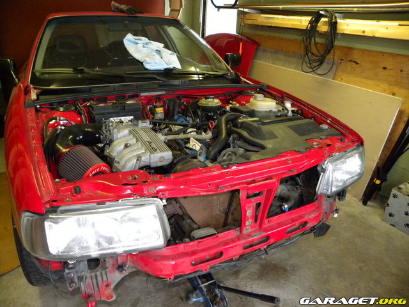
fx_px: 307
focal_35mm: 26
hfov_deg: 67.3
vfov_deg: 53.1
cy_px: 154
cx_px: 204
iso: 400
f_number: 2.8
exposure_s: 1/30
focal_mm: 4.6
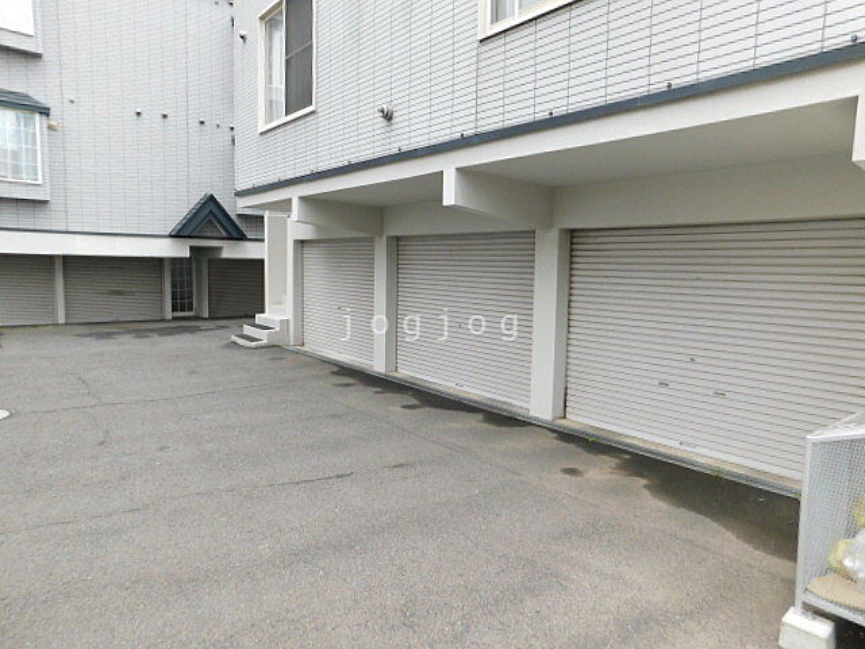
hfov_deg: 73.9
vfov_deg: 58.9
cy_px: 324
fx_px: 575
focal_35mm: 23
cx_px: 432
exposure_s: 1/200
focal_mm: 4
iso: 125
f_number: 3
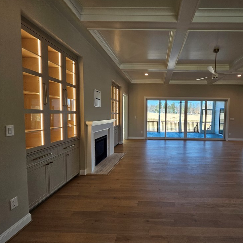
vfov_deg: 87.4
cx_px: 154
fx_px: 127
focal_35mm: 16
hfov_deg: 85.4
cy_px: 123
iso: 40
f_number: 2.2
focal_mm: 1.74
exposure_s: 1/60
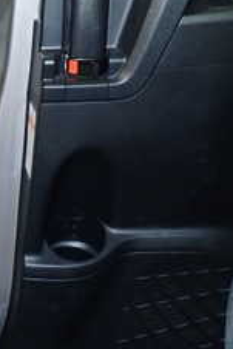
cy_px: 142
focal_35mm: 69
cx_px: -144
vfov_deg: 29.2
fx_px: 669
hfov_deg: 17.3
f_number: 2
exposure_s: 1/30
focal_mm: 4.5
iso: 320
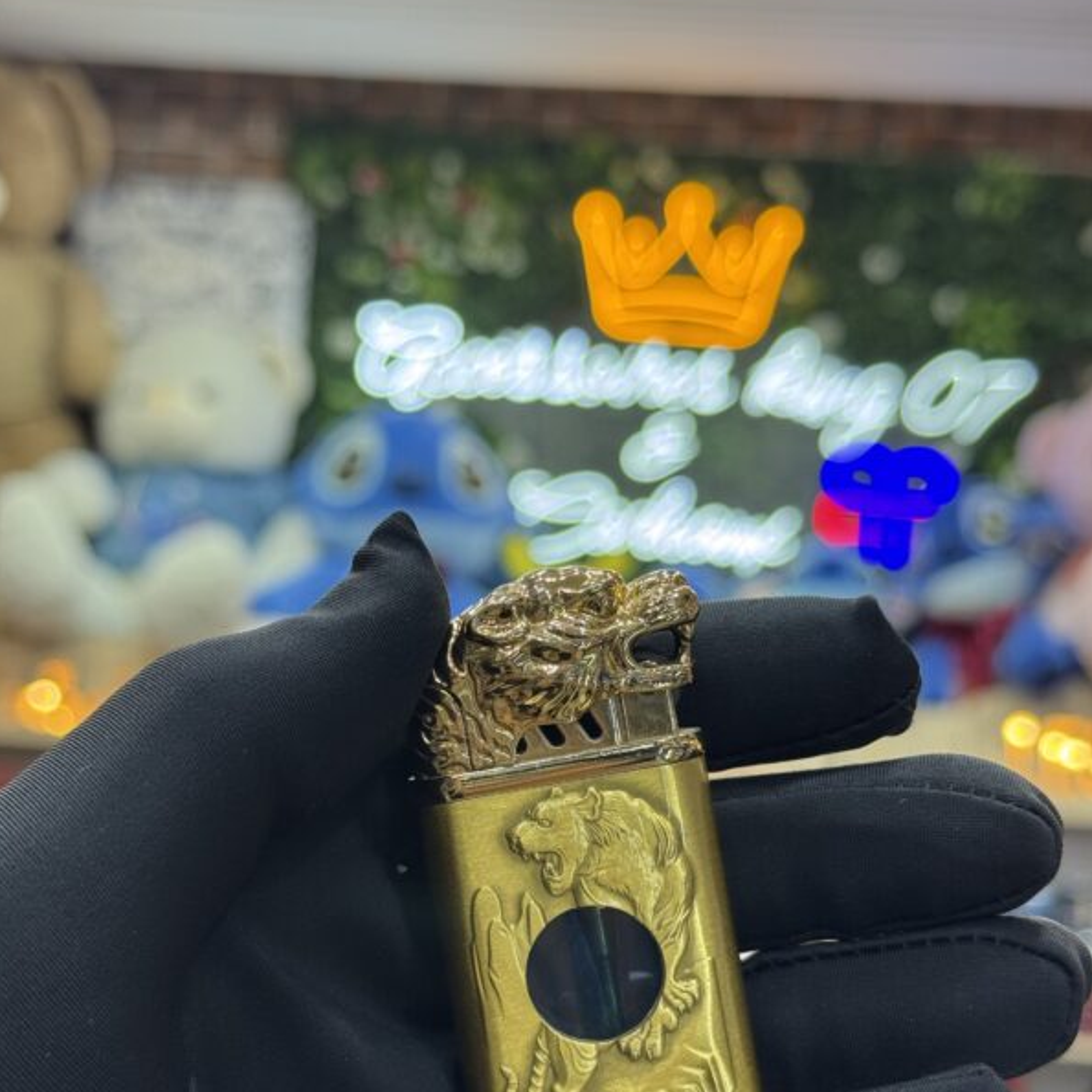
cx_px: 543
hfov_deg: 30.0
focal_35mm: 57
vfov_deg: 29.9
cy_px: 710
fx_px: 2034
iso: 64
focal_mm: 6.76
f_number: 1.78
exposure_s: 1/50
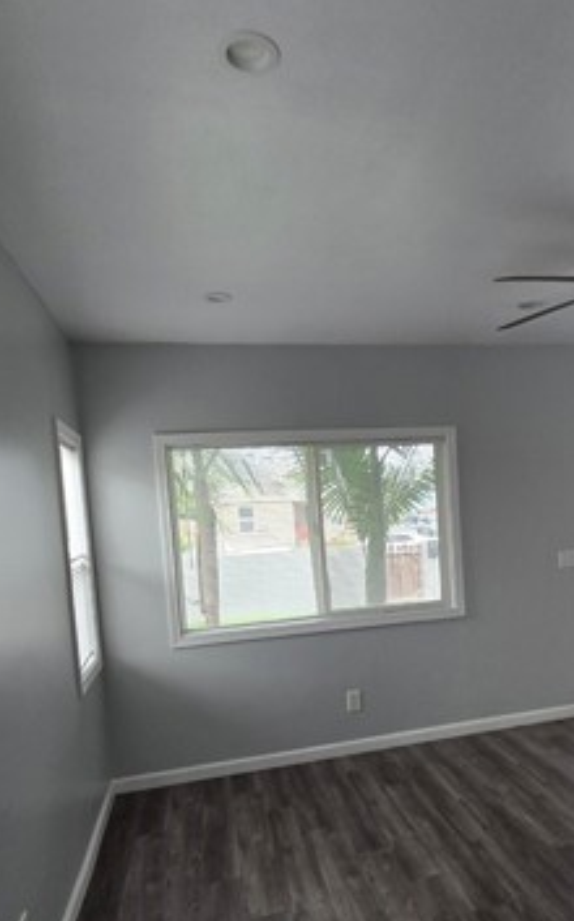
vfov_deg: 71.7
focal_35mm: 25
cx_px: 376
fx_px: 627
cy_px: 558
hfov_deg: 48.5
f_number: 2.2
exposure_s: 1/60
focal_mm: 1.7
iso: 80
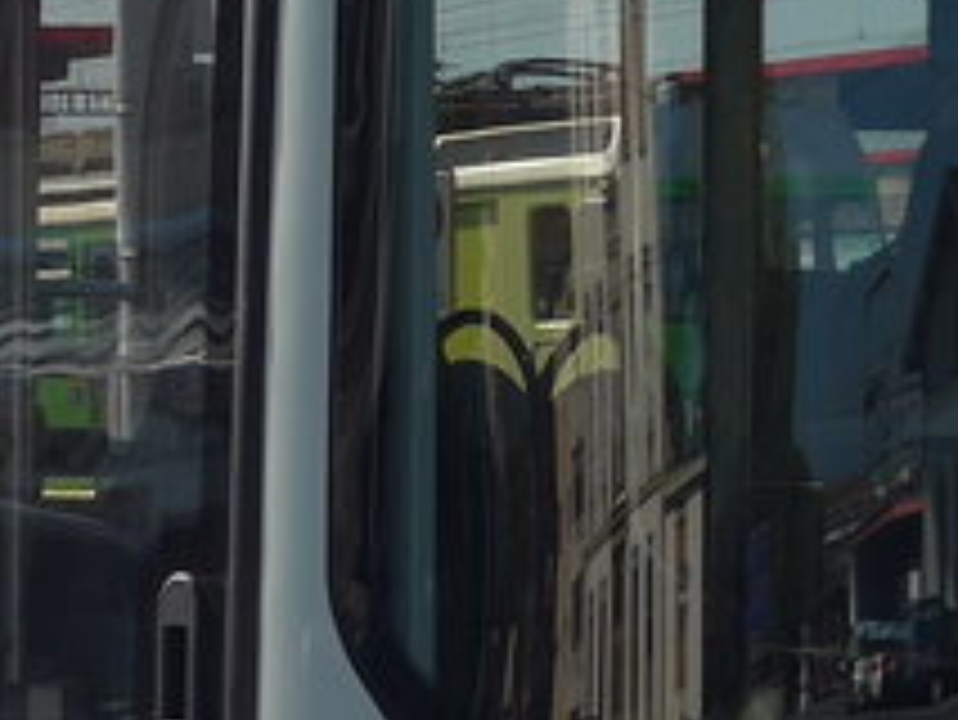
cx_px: 31
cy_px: 374
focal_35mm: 163
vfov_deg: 9.1
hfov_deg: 12.0
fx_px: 4514
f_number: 2.8
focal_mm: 6
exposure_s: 1/1600
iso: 80
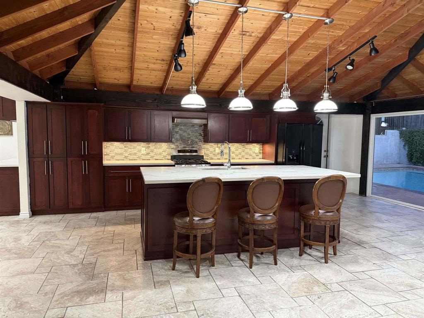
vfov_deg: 56.8
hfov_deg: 71.6
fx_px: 294
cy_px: 159
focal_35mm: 24
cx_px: 212
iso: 500
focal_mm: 6.76
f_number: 1.78
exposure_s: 1/60
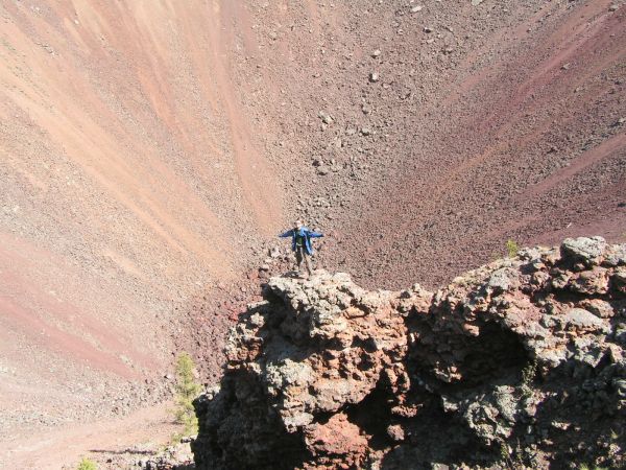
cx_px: 313
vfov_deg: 37.7
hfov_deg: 49.0
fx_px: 687
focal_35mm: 38
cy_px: 235
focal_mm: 6.3
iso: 50
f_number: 5.6
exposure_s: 1/125
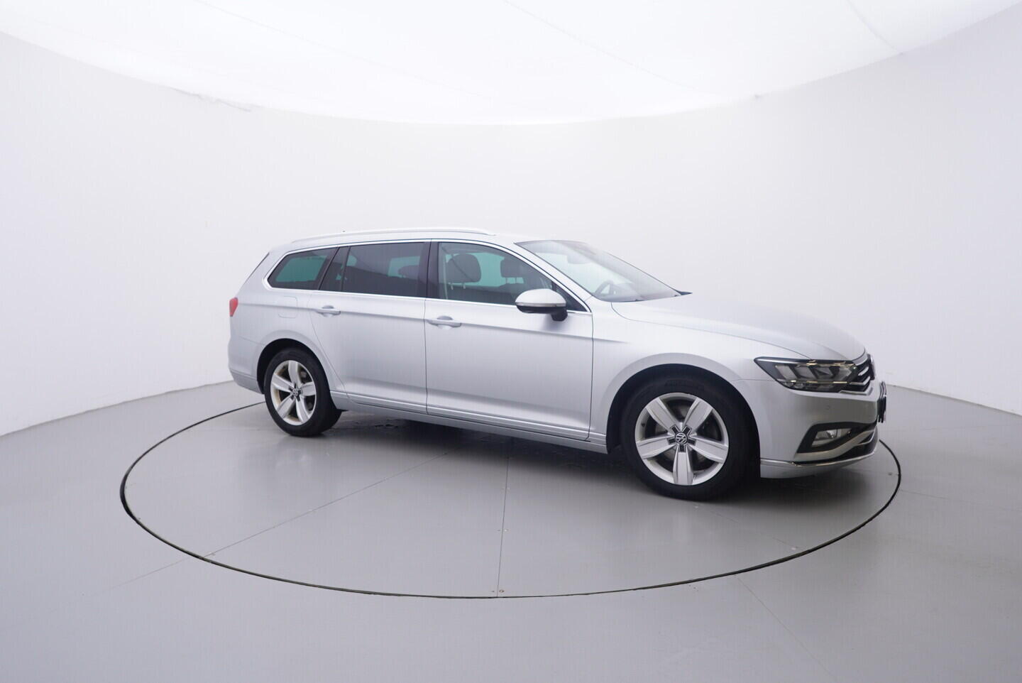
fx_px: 639
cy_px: 342
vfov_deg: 56.2
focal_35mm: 22
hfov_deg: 77.3
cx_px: 511
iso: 200
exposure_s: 1/80
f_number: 5
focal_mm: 15
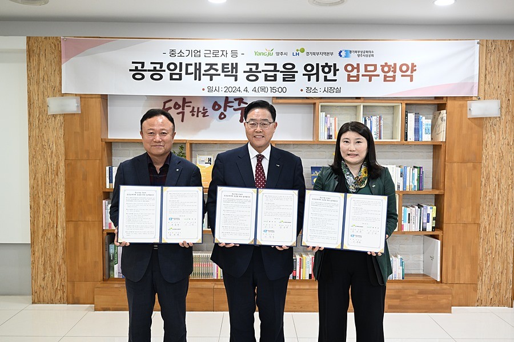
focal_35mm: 34
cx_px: 257
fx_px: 485
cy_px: 171
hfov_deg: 55.8
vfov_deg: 38.9
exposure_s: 1/125
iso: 1600
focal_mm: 34
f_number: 5.6
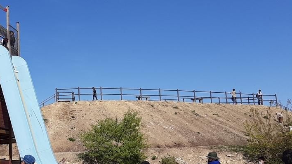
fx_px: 372
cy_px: 93
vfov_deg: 24.9
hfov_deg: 41.5
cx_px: 68
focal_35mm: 48
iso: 40
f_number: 1.7
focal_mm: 3.93
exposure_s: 1/4098
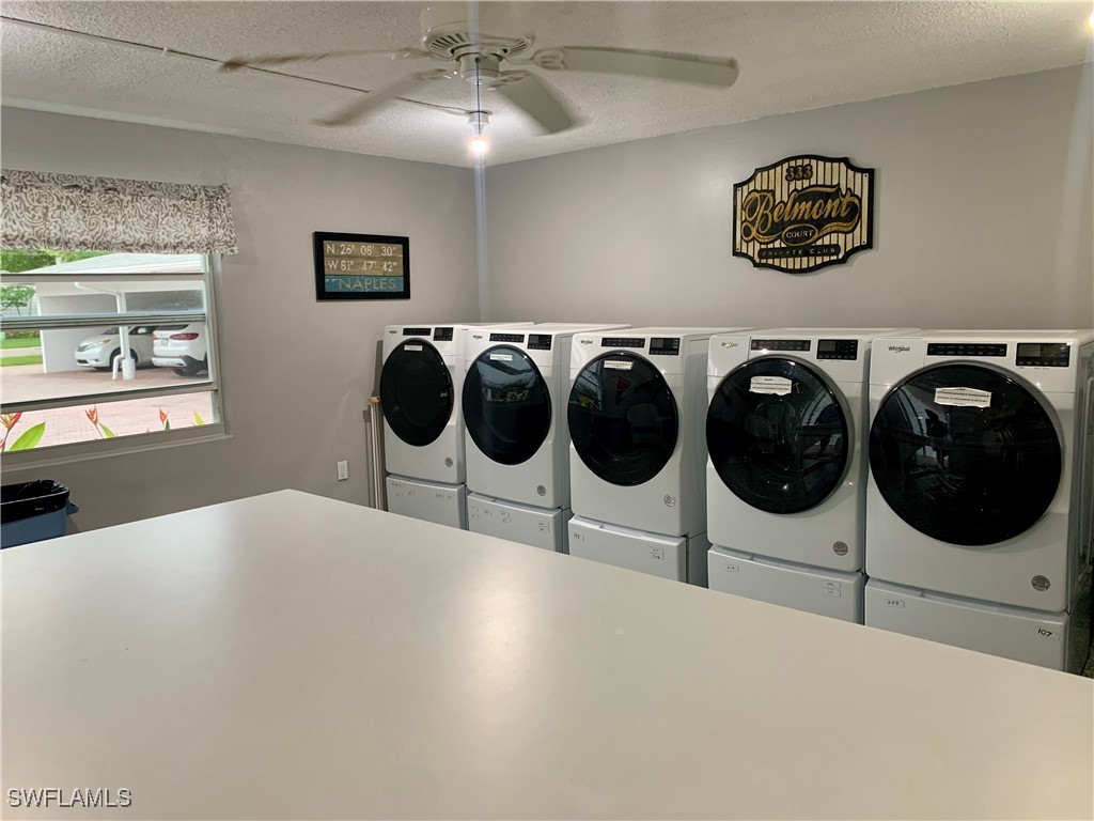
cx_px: 547
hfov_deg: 67.3
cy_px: 410
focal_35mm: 26
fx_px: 822
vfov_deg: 53.1
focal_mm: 4.25
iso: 100
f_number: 1.8
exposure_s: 1/67
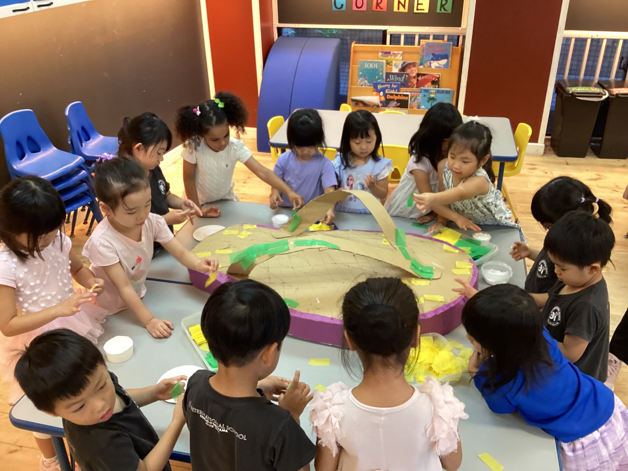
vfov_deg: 45.4
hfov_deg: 58.4
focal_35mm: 31
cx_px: 314
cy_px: 236
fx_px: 562
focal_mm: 3.3
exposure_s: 1/50
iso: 200
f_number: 2.4
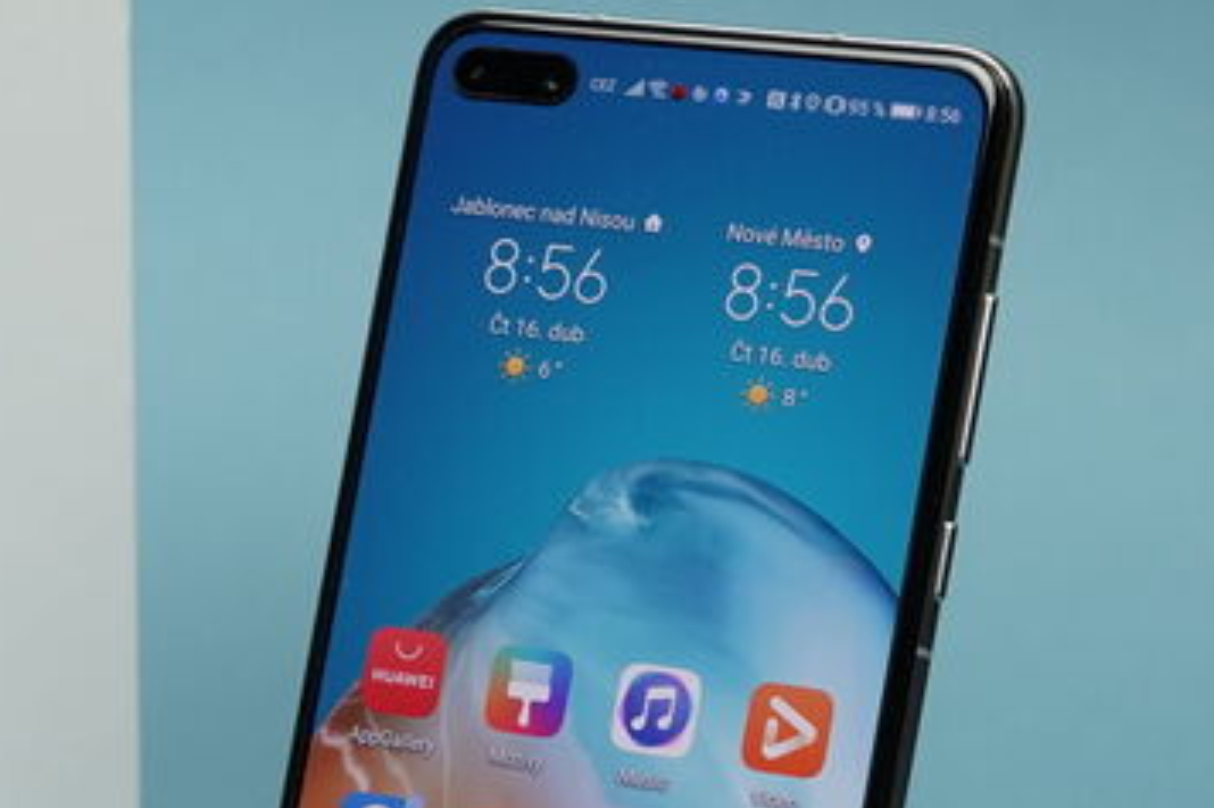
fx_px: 4281
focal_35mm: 127
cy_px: 515
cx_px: 223
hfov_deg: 16.0
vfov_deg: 10.8
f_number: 6.3
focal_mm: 47
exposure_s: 1/100
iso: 500
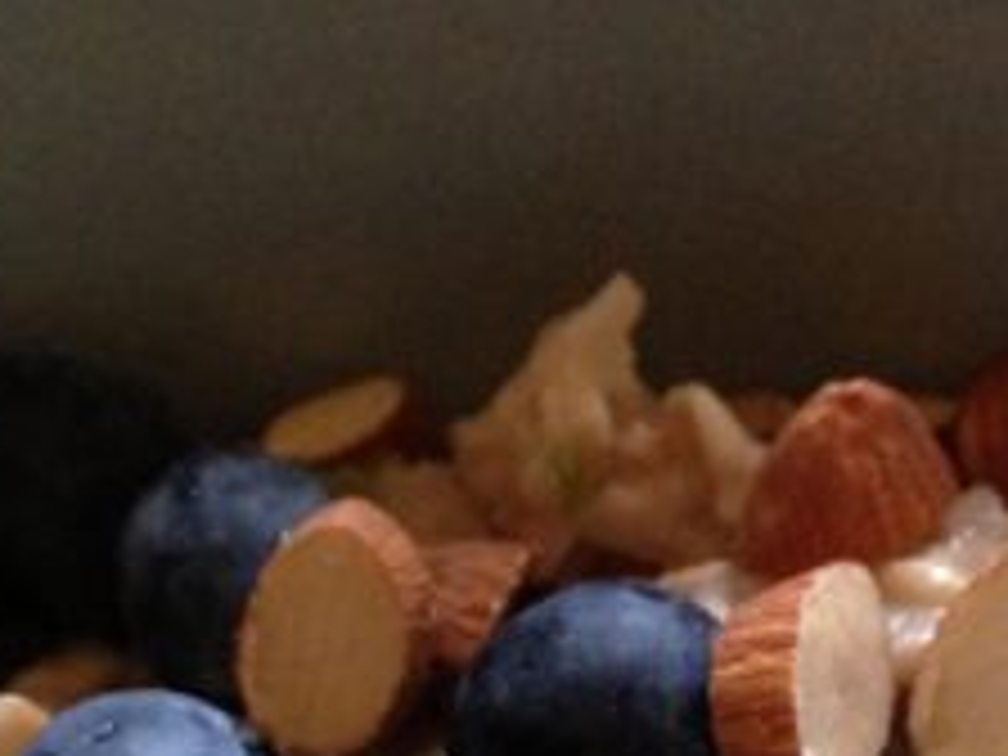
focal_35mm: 113
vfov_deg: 12.2
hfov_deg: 17.4
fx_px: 3291
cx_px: 580
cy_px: 1287
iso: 320
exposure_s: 1/20
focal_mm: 4.13
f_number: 2.4
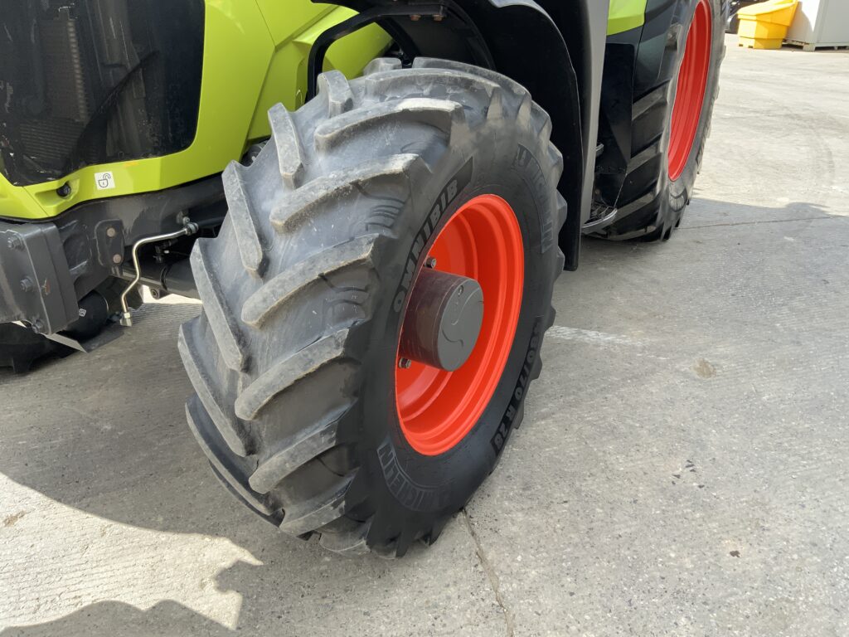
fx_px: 711
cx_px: 424
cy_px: 318
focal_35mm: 29
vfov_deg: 48.2
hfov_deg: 61.7
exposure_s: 1/318
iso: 16
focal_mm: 3
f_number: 1.8
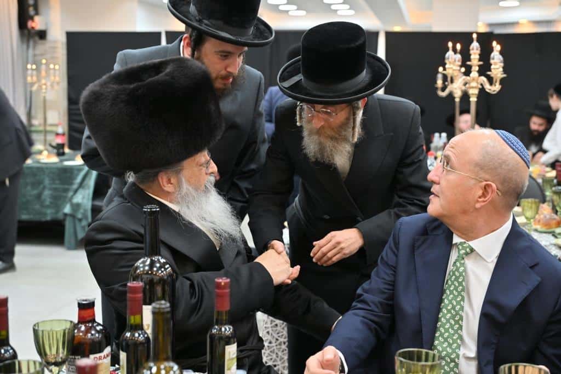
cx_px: 280
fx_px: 748
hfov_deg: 41.1
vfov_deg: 28.1
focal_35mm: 48
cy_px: 187
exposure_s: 1/200
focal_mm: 48
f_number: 4
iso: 1250
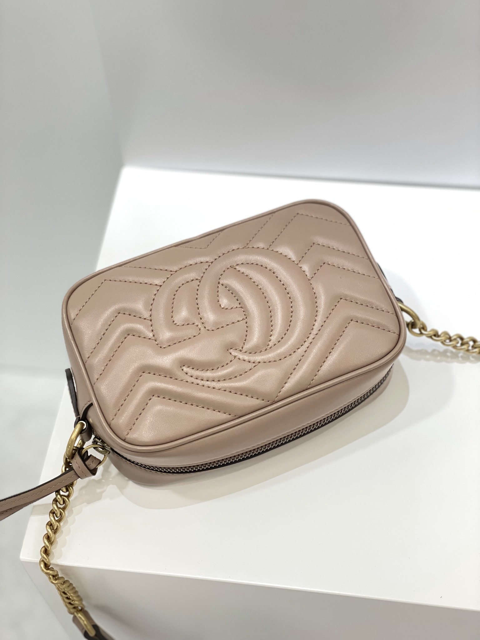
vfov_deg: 36.8
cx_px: 240
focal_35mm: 52
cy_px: 320
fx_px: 961
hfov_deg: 28.0
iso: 100
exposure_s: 1/100
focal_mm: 6
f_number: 2
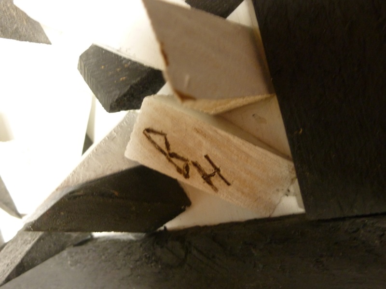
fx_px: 335
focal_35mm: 30
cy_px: 144
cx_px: 193
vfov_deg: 46.8
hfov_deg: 60.0
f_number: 3.4
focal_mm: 5.4
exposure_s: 1/15
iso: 400
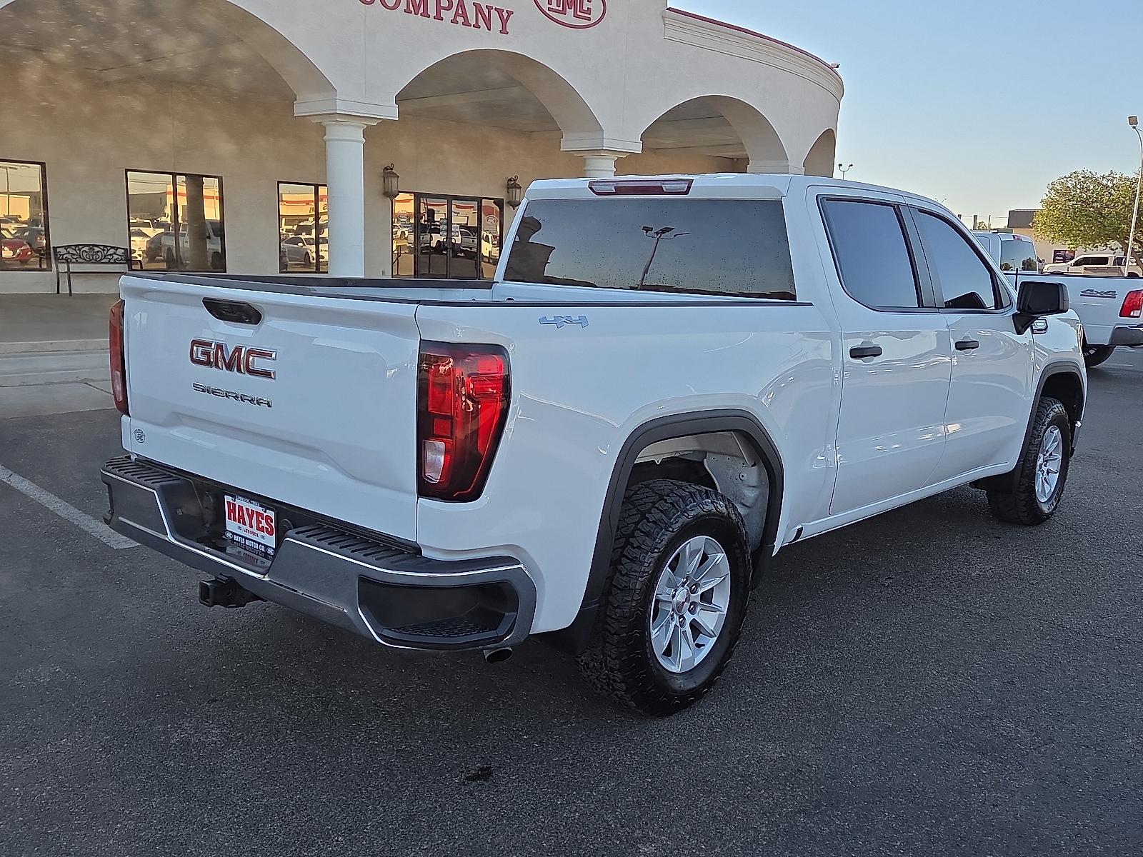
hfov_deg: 58.4
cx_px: 572
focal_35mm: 31
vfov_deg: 45.4
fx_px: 1024
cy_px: 428
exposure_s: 1/833
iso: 25
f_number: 1.8
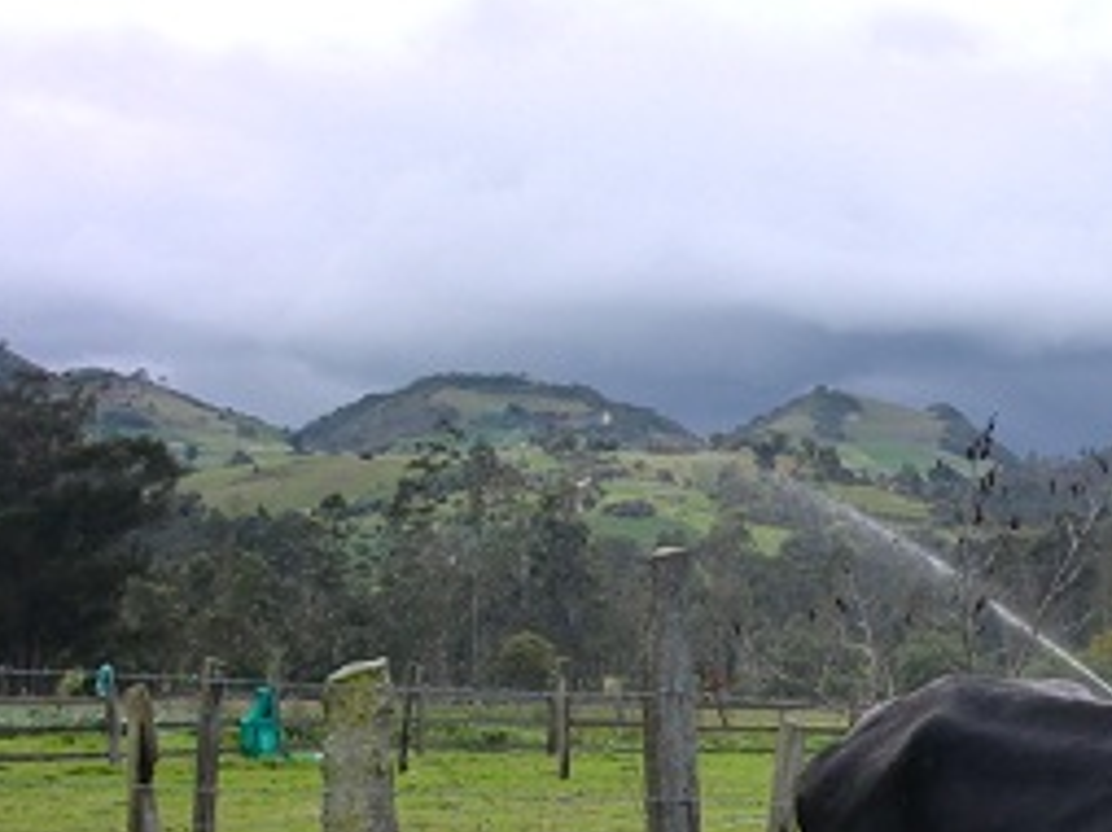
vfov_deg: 12.9
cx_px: 1414
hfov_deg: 16.5
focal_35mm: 113
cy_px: 821
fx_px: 3627
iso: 64
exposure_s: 1/160
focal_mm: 6.3
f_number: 3.1
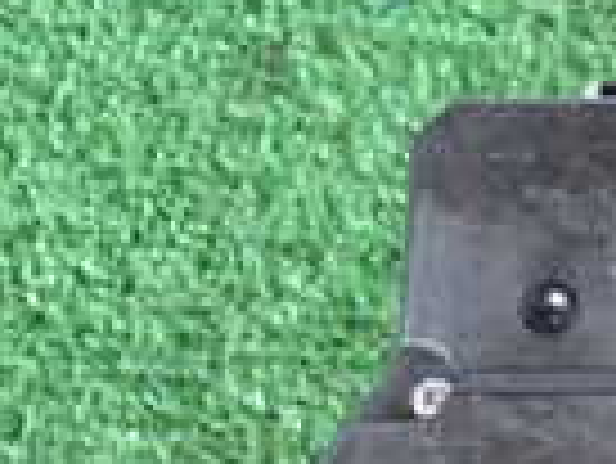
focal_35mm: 158
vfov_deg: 9.3
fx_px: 2814
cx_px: 1326
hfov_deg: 11.1
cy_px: 518
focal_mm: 6.37
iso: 200
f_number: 2.5
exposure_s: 1/40
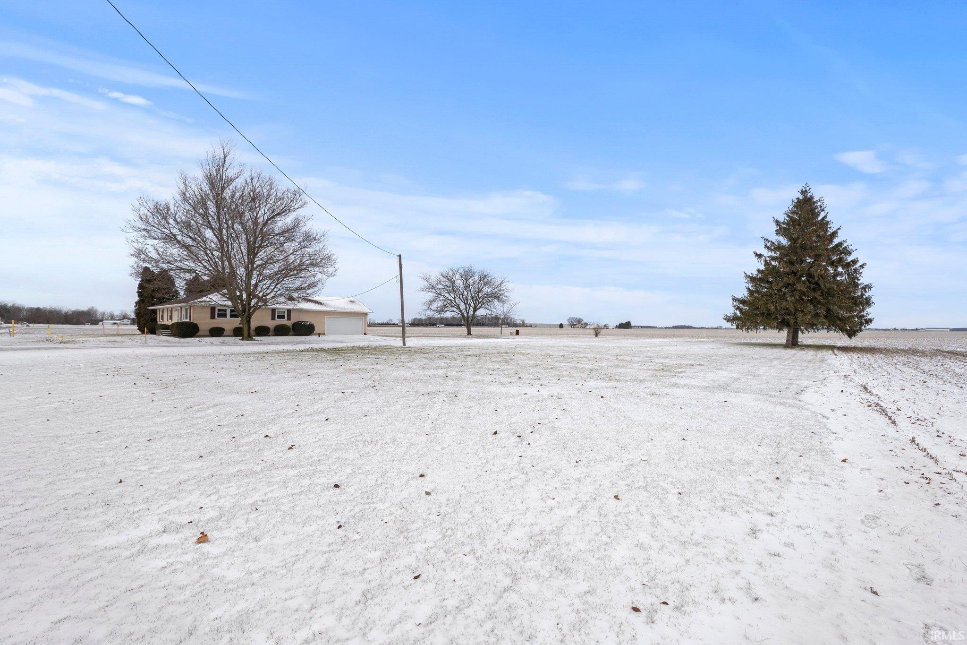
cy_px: 322
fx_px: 403
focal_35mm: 15
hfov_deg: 100.4
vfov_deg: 77.3
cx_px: 484
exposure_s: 1/4000
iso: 800
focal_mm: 10
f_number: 5
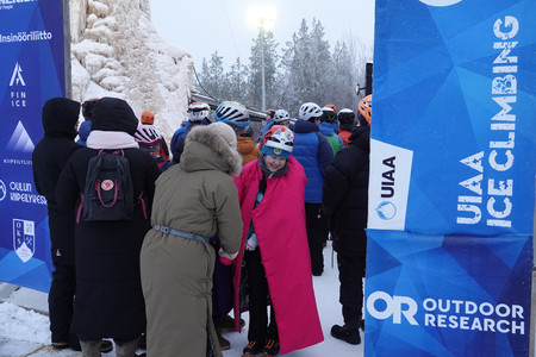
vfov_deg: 36.9
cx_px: 268
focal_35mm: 36
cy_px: 178
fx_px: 536
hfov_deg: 53.1
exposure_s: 1/400
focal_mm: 13.31
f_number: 3.2
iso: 800
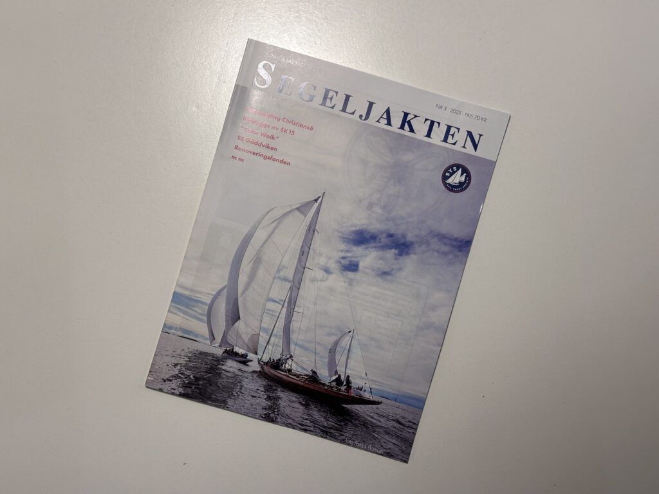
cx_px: 330
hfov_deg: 39.7
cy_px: 247
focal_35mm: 48
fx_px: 914
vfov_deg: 30.3
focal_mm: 6.86
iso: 125
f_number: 1.78
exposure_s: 1/50
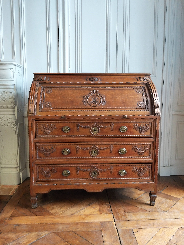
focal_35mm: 27
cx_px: 92
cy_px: 122
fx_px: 191
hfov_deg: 51.4
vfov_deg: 65.3
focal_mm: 3.93
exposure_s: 1/50
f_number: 1.7
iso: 100
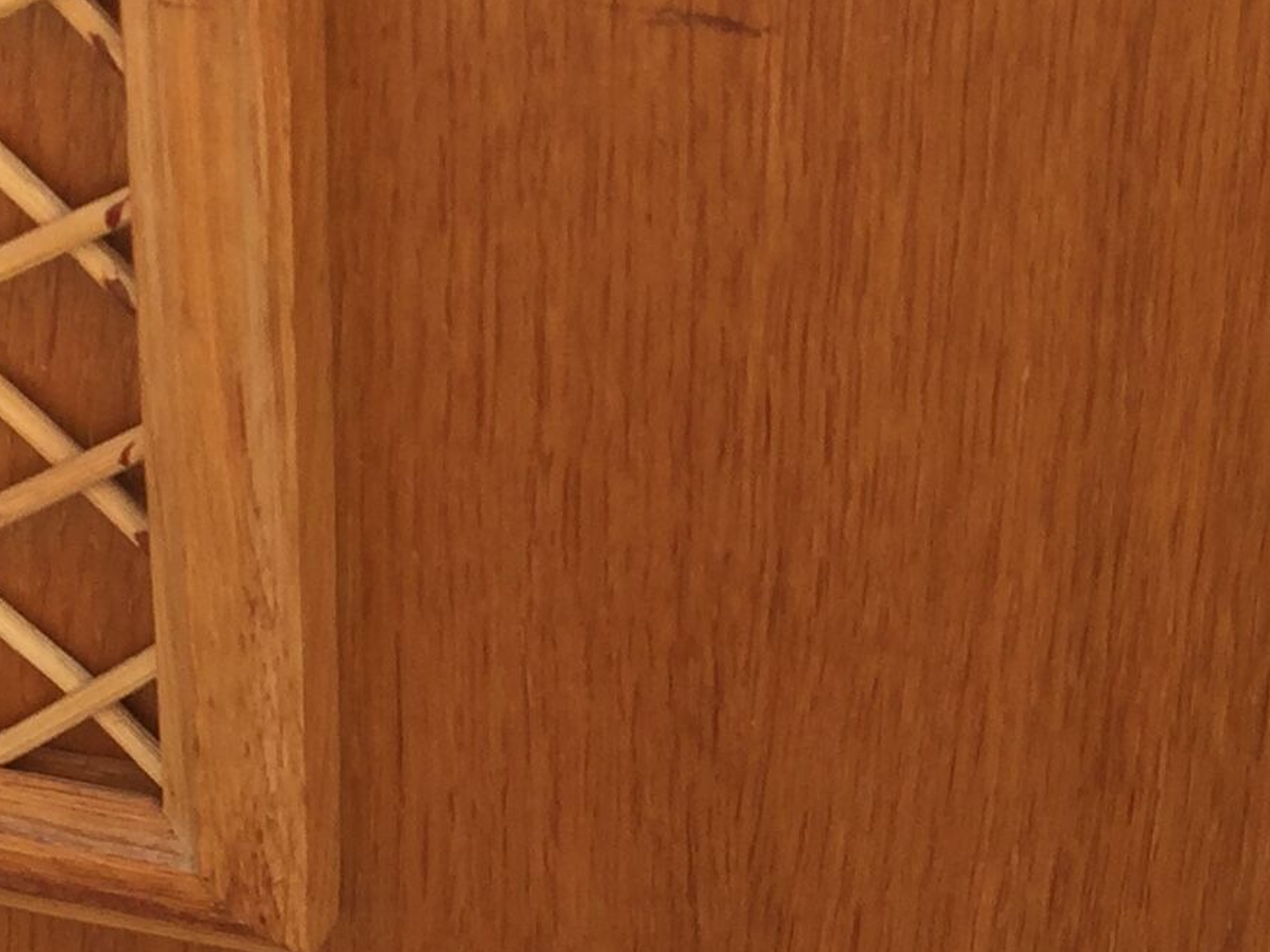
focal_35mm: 108
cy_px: 469
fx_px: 3962
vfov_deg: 13.7
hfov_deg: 18.2
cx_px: 586
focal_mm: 4.15
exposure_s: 1/590
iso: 32
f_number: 2.2
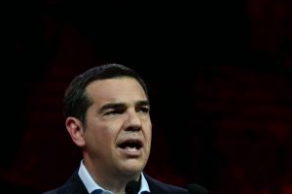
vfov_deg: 2.8
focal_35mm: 495
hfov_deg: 4.2
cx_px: 134
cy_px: 195
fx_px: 4015
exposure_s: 1/640
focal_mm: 155
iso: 4000
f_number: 5.6
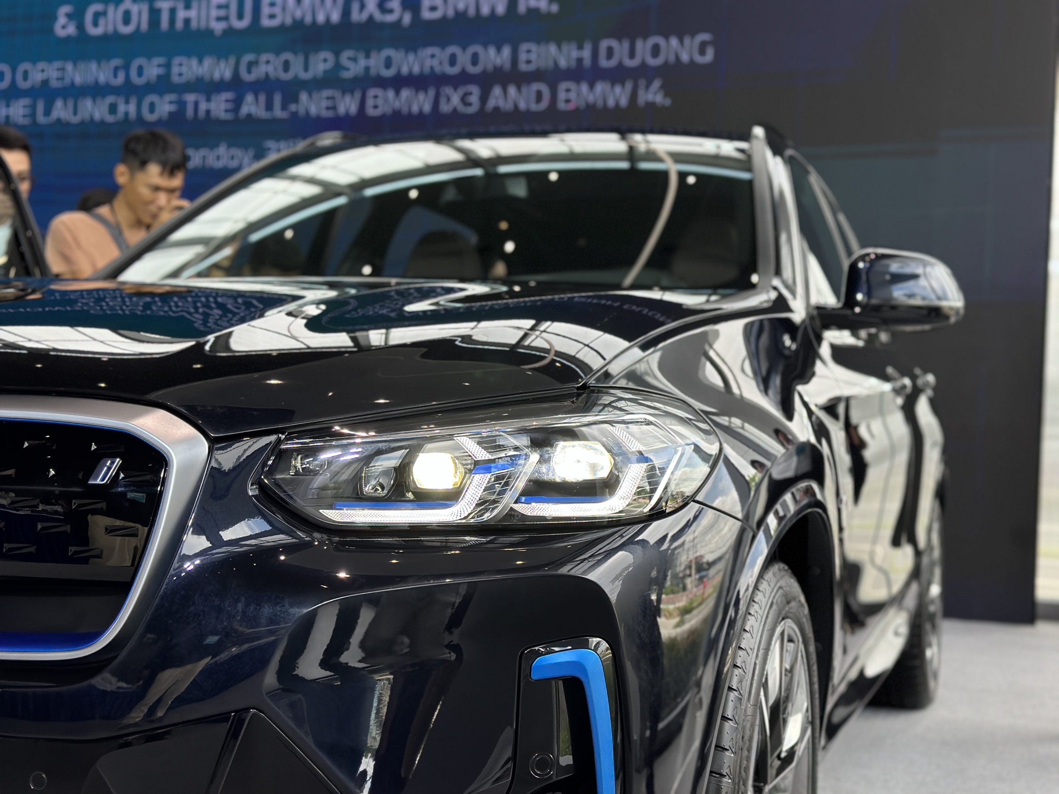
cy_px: 397
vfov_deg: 30.3
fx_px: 1468
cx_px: 530
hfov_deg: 39.7
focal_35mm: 48
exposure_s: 1/724
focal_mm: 6.86
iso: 80
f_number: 1.78
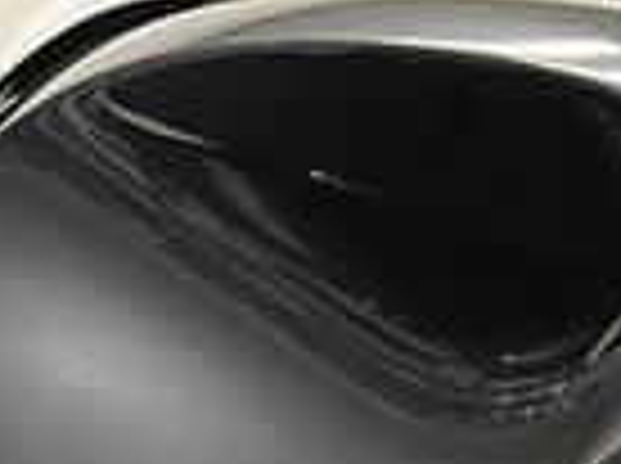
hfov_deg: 16.2
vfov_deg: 10.6
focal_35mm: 121
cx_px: 94
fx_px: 2167
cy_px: 1072
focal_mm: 5.1
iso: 200
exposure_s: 1/50
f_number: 1.6
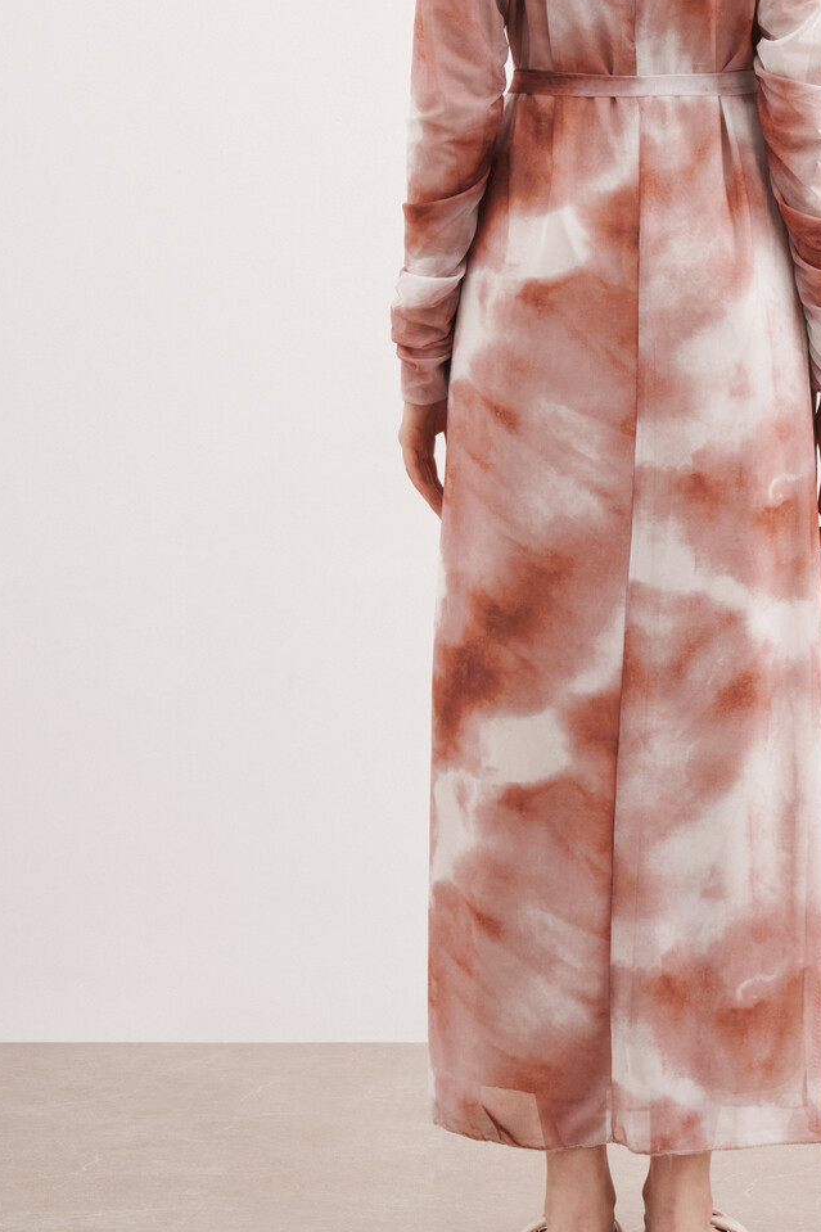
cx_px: 660
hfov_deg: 12.7
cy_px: 313
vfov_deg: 19.0
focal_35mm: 107
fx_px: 3661
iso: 400
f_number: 11
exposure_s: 1/160
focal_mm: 57
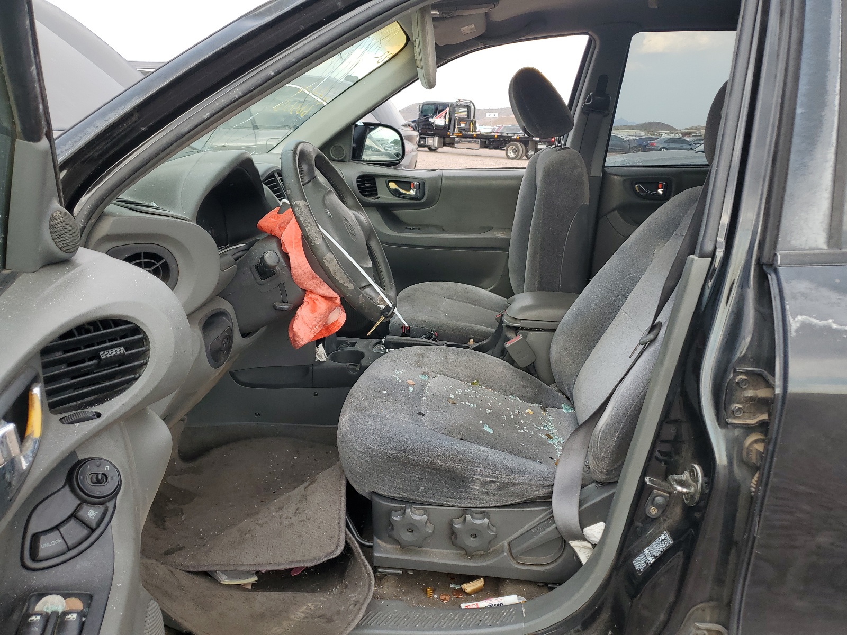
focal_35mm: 26
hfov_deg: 67.3
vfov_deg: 53.1
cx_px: 424
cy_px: 318
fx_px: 636
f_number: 1.5
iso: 50
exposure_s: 1/435
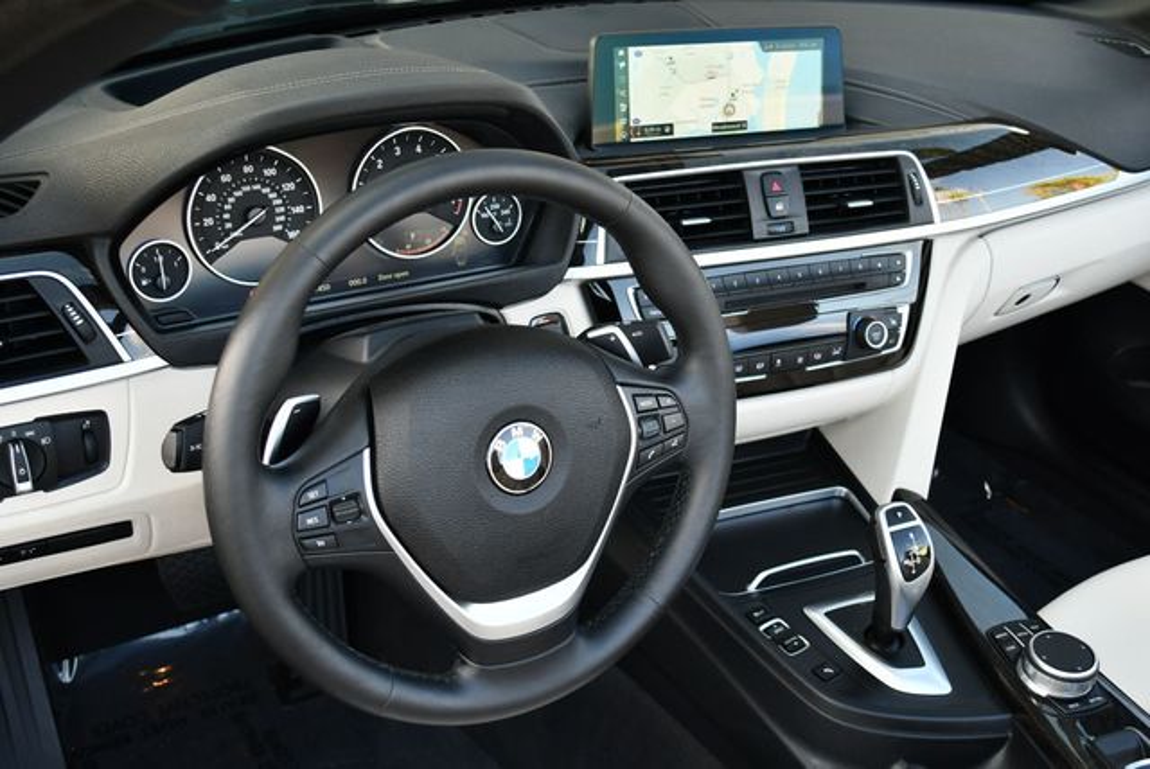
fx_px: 1407
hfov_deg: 44.5
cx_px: 575
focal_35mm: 44
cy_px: 384
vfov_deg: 30.6
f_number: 3.8
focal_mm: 22
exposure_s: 1/250
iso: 450
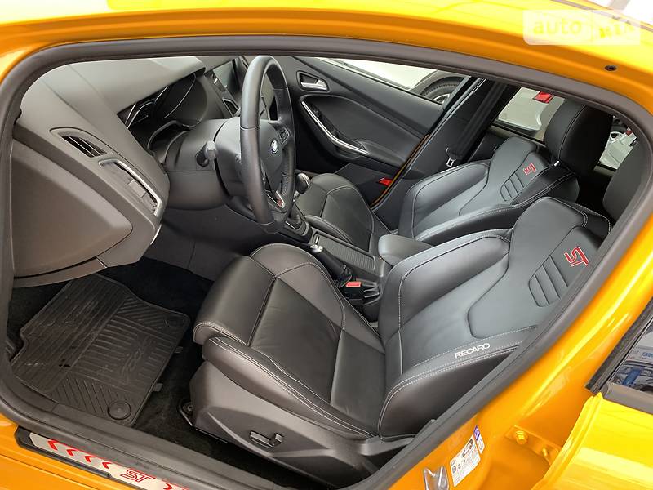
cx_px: 326
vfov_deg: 53.1
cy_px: 245
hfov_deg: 67.3
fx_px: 490
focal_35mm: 26
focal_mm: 4.2
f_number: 1.8
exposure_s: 1/60
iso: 160
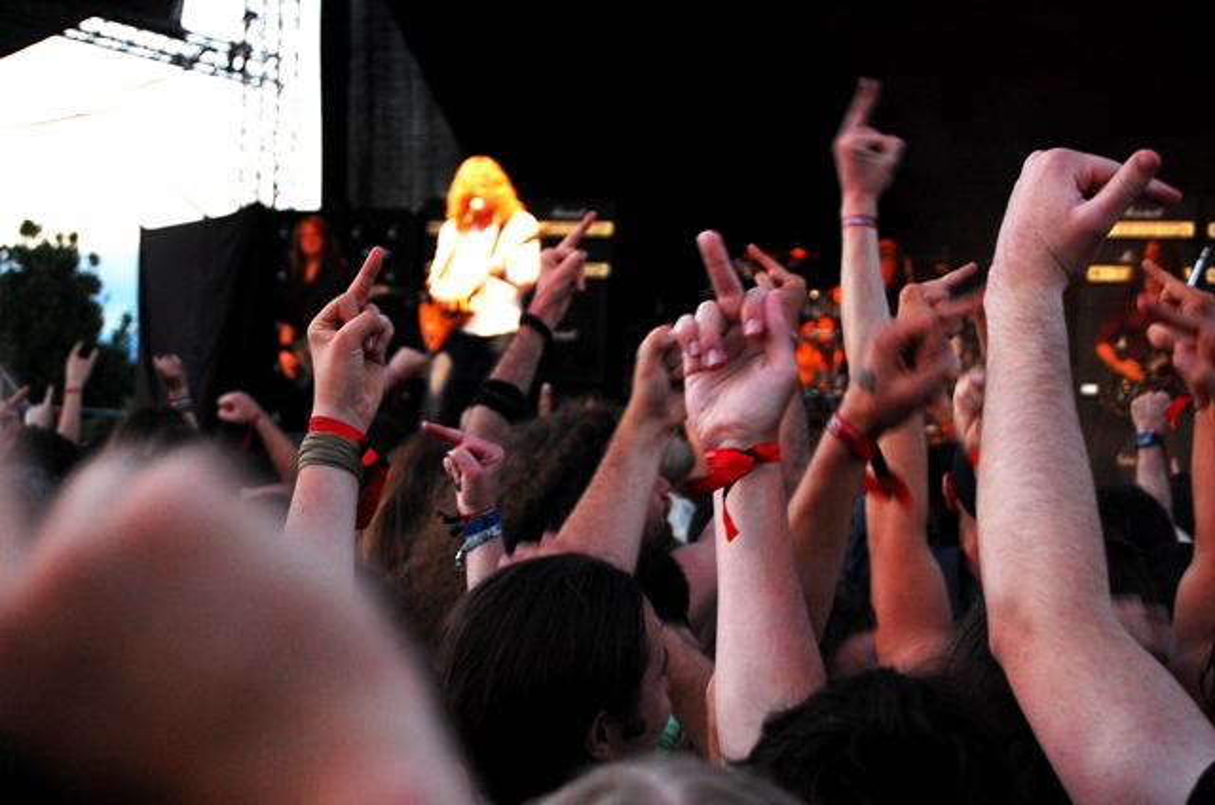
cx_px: 608
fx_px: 2779
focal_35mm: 82
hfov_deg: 24.7
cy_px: 402
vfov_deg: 16.5
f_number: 5.6
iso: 800
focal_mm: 55
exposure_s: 1/60
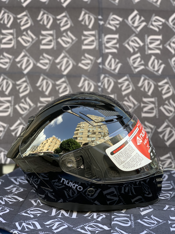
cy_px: 117
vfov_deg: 36.8
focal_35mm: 52
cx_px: 88
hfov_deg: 28.0
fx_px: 351
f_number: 2.4
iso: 40
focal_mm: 6
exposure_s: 1/122
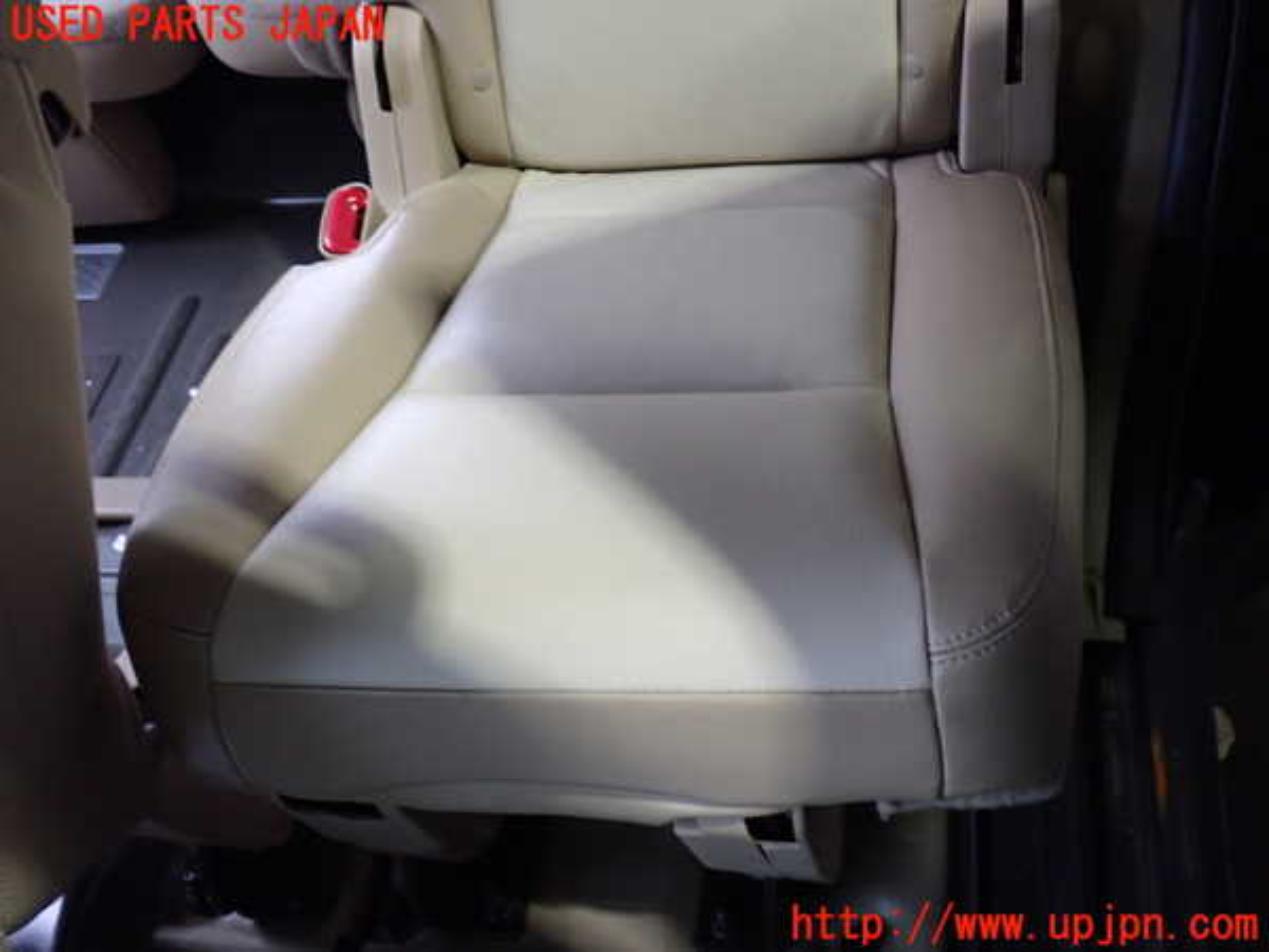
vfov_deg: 35.1
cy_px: 476
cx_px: 634
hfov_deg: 45.8
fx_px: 1503
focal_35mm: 41
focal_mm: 7.31
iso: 500
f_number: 2.8
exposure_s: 1/40
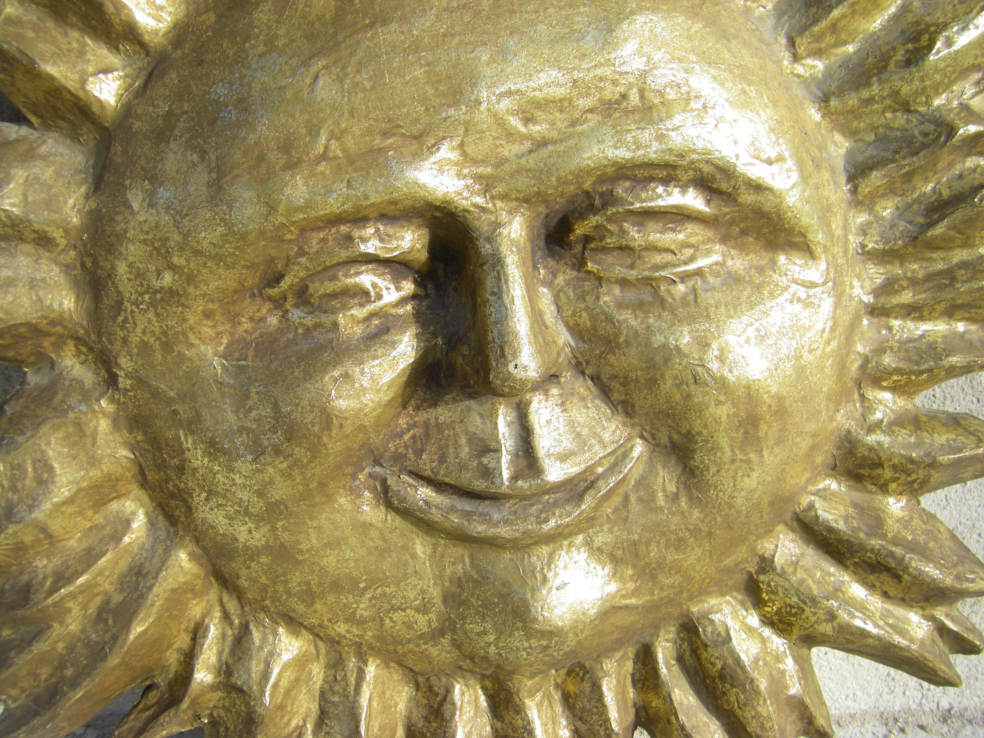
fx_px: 1080
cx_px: 492
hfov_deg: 49.0
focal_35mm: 38
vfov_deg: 37.7
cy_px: 369
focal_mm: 6.3
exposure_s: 1/100
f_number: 7
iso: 64
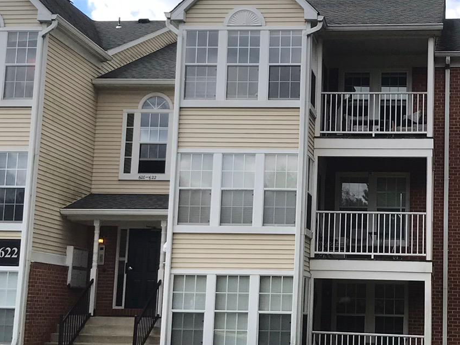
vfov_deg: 21.6
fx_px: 903
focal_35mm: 68
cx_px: 365
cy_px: 183
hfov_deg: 28.0
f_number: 1.8
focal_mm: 3.99
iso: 20
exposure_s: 1/1408
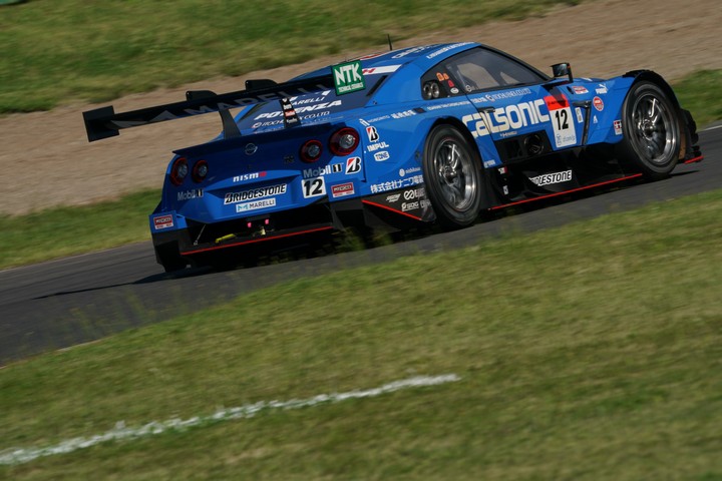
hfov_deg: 3.7
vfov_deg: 2.5
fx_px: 11090
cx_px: 361
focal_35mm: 553
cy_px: 240
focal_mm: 553
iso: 200
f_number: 16
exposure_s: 1/320
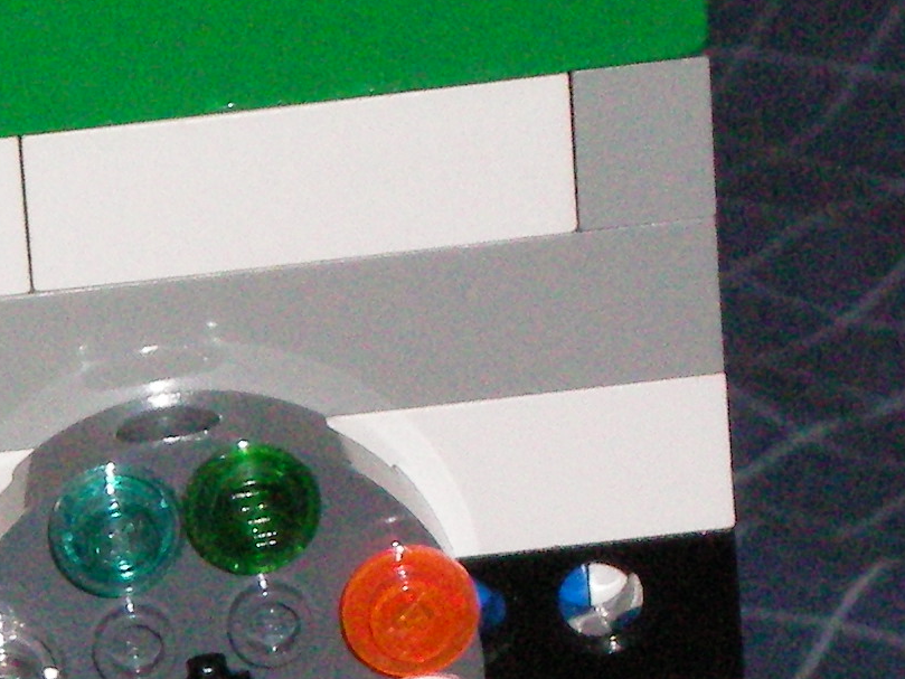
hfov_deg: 5.6
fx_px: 9178
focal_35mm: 351
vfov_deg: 4.2
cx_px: -361
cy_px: 753
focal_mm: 14.3
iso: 400
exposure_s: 1/100
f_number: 5.1
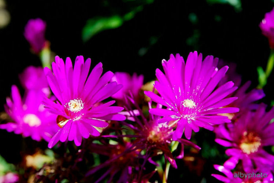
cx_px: 137
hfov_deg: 20.6
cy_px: 92
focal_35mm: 99
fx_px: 754
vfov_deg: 13.8
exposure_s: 1/100
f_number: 7.1
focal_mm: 66
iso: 100
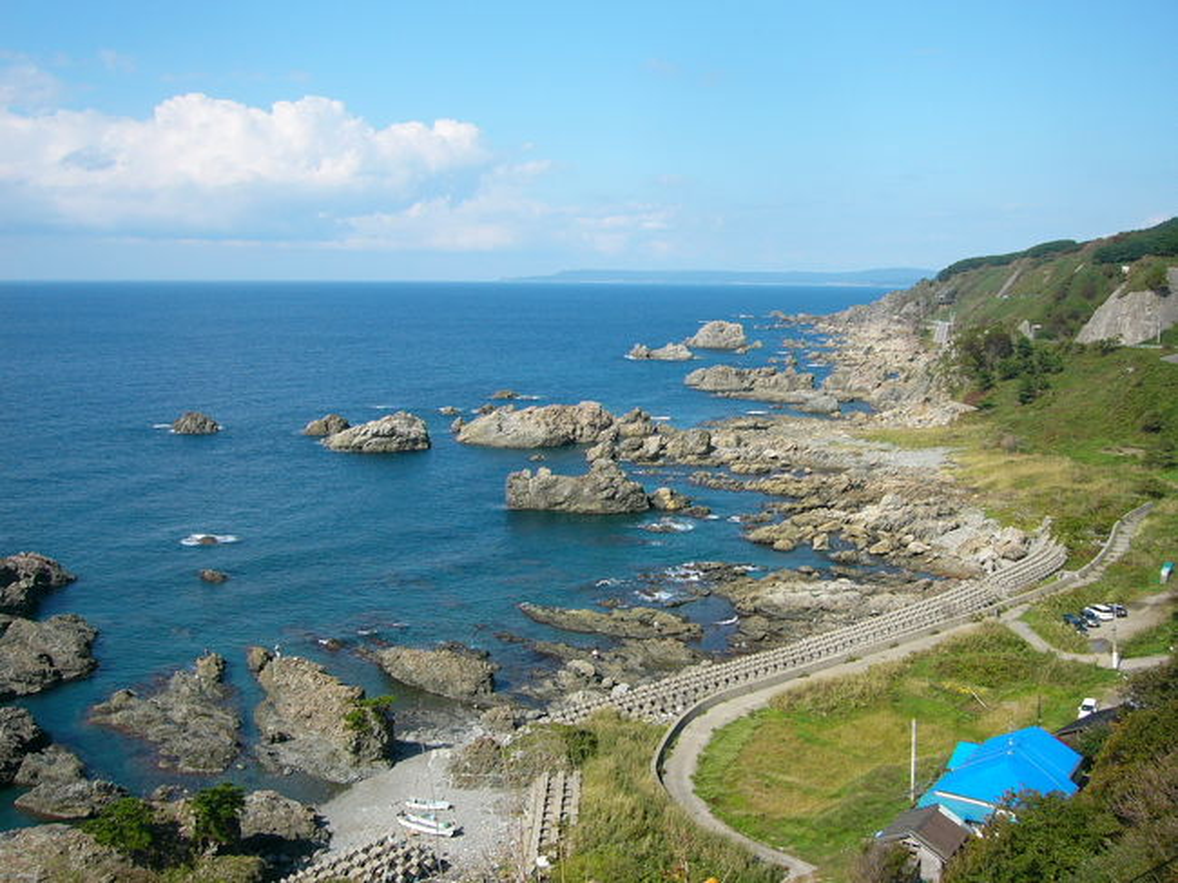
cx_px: 589
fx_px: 1191
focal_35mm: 35
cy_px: 442
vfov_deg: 40.7
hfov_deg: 52.6
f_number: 8
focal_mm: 5.8
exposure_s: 1/125
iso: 50
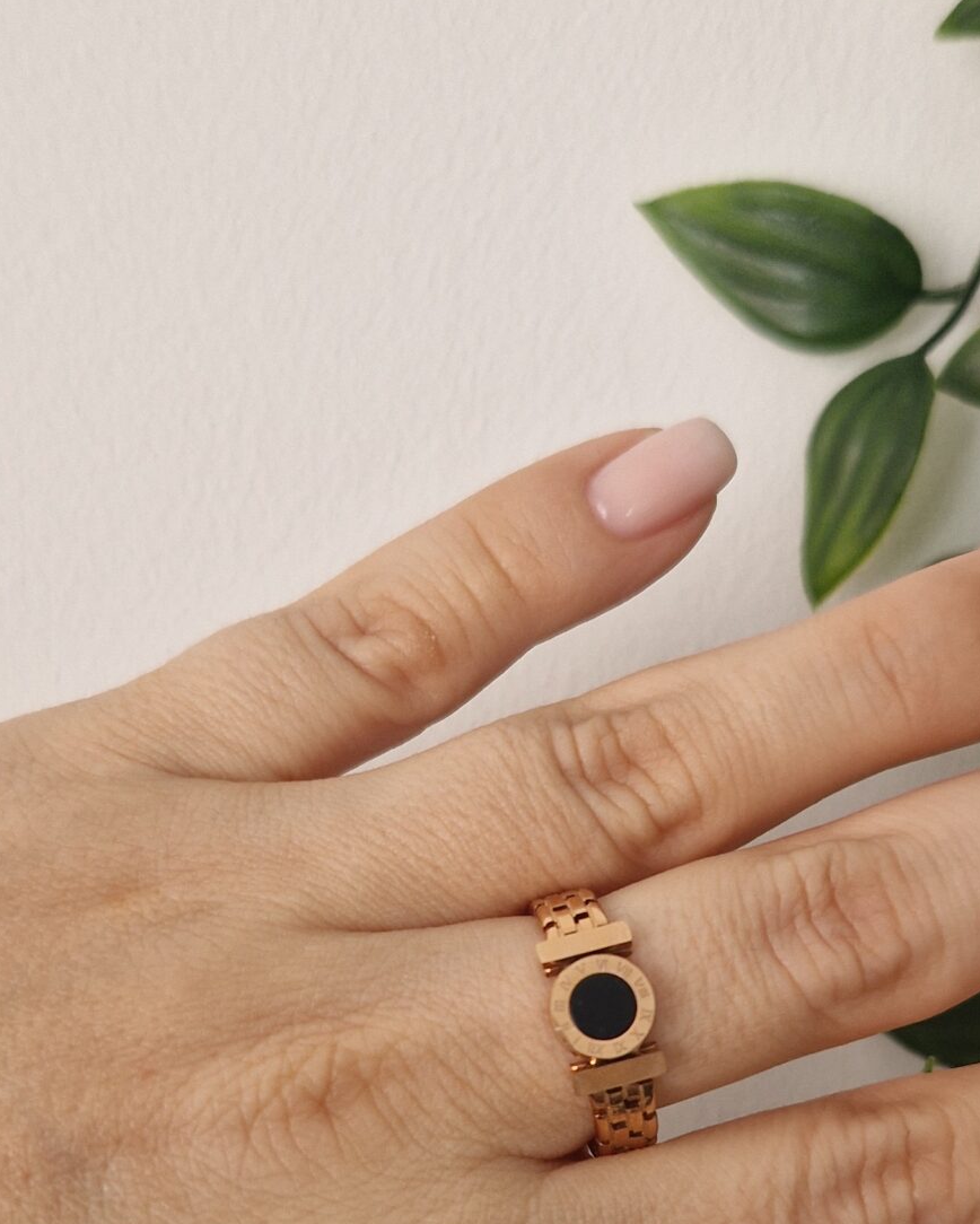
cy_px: 998
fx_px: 1920
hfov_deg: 28.6
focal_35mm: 53
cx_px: 499
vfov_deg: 34.2
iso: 50
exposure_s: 1/265
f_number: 1.8
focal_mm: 5.4
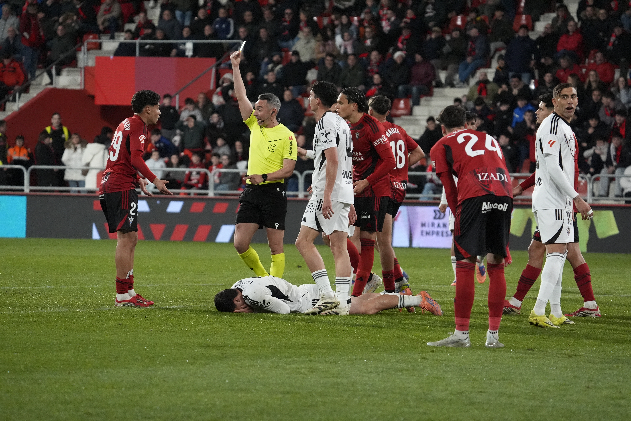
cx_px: 316
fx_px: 4347
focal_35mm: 248
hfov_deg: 8.3
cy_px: 210
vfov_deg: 5.5
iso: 8000
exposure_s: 1/1000
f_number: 6.3
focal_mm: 248
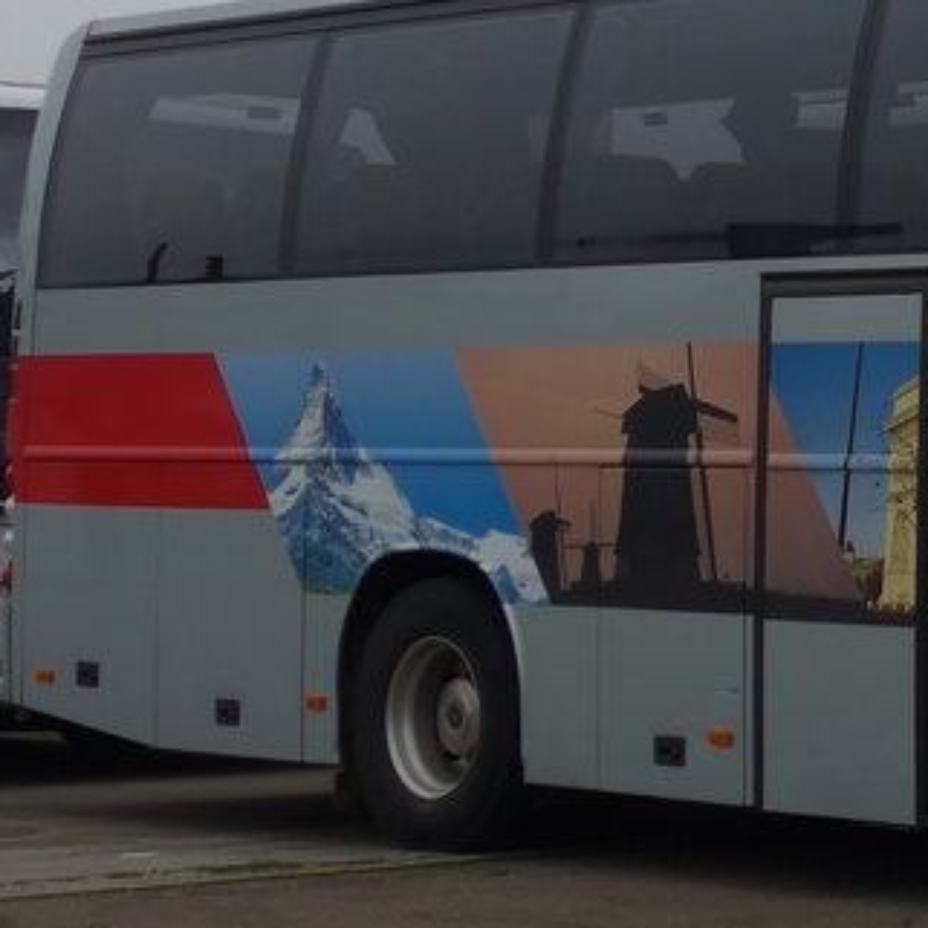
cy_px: 29
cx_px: 1616
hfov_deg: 12.5
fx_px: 3913
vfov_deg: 13.4
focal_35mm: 129
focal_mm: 8
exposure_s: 1/250
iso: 80
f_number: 2.8
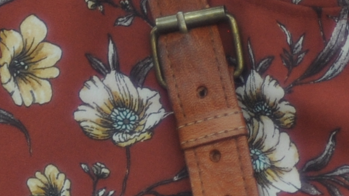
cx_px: 28
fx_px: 4406
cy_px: -461
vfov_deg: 2.5
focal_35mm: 476
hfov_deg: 4.5
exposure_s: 1/500
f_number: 1.4
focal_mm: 50
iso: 200
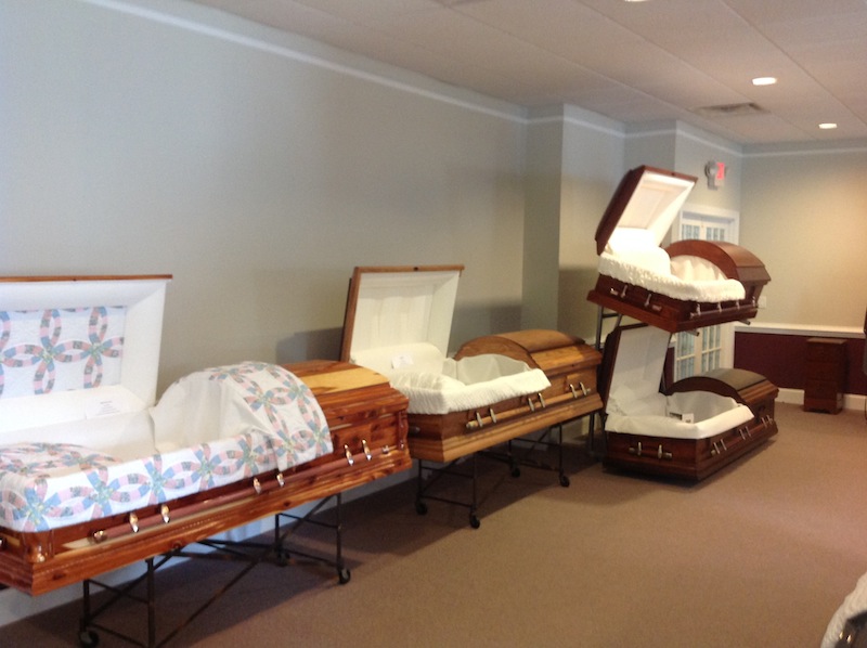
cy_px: 324
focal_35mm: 35
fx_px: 876
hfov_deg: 52.7
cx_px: 434
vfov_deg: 40.6
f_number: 2.4
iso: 160
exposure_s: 1/15
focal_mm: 4.28
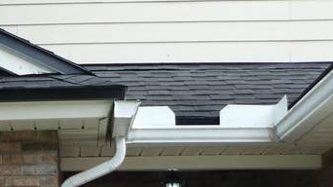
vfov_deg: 11.7
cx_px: 34
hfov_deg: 21.3
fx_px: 865
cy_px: 296
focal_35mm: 98
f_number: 3.3
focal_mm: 4.3
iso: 80
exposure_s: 1/125
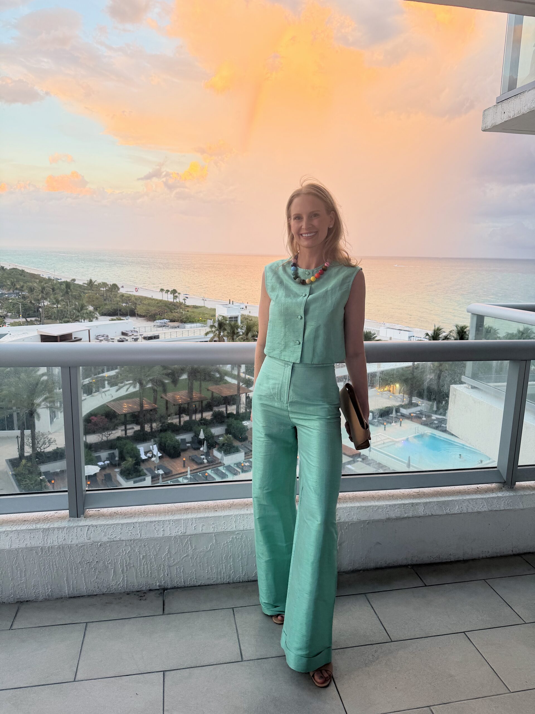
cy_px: 357
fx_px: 495
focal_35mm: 24
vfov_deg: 71.6
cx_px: 268
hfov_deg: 56.8
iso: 64
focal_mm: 6.76
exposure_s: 1/121
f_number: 1.78
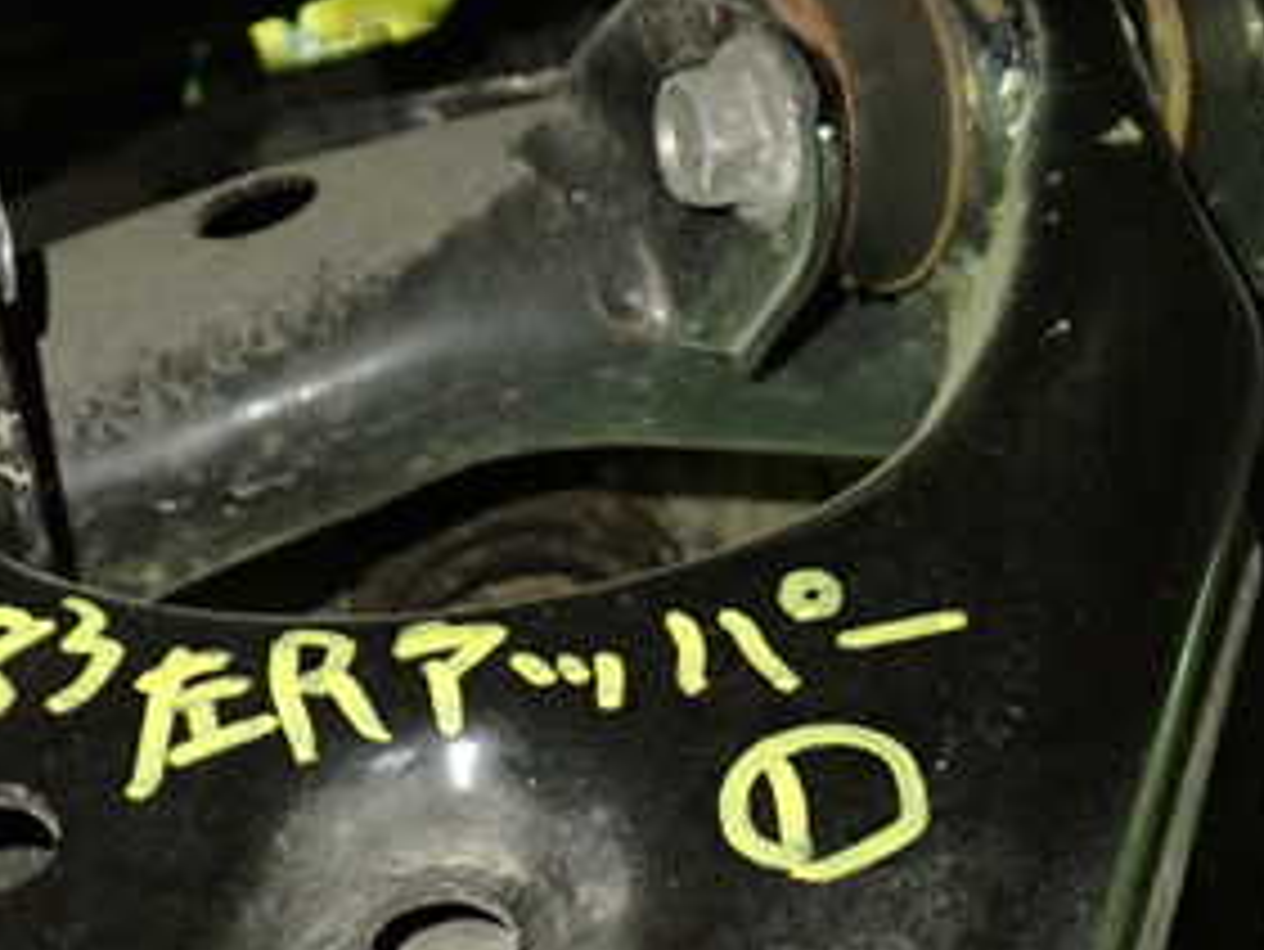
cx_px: 409
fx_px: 2338
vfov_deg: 22.9
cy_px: 495
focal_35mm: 64
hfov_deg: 30.0
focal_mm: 5.4
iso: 800
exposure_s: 1/25
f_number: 2.3
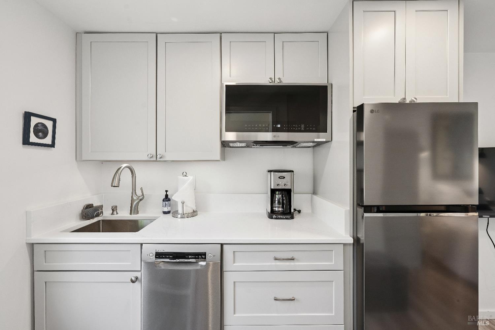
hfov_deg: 98.5
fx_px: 213
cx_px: 248
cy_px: 165
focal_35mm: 16
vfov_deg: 75.5
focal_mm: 15.5
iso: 200
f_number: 8
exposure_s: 1/13
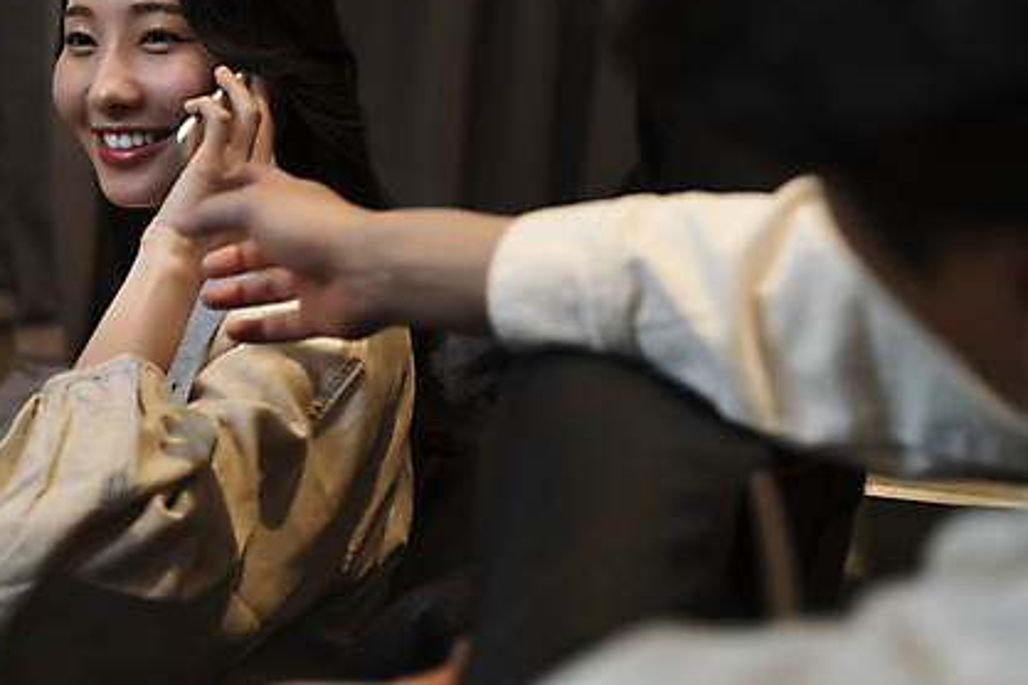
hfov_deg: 28.1
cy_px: 222
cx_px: 552
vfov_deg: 18.9
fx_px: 2056
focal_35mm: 72
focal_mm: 50
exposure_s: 1/125
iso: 1250
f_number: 2.8
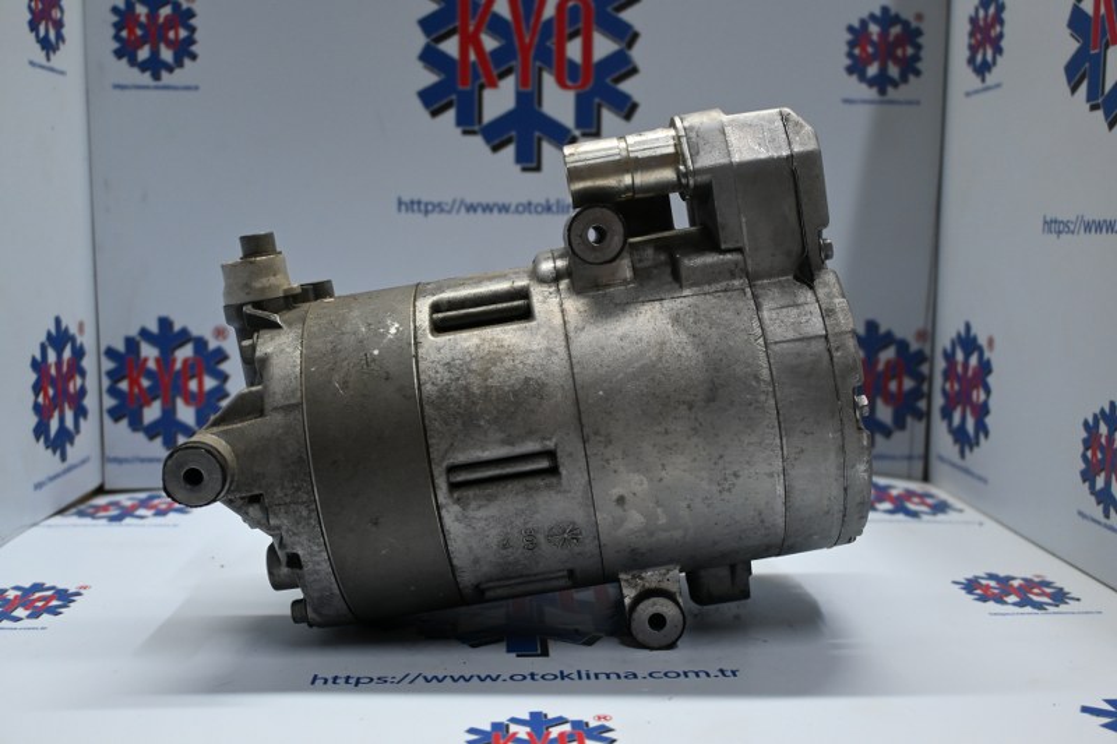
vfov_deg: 36.9
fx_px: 1117
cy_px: 372
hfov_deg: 53.1
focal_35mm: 36
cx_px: 558
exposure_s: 1/125
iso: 1000
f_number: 4.2
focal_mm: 24
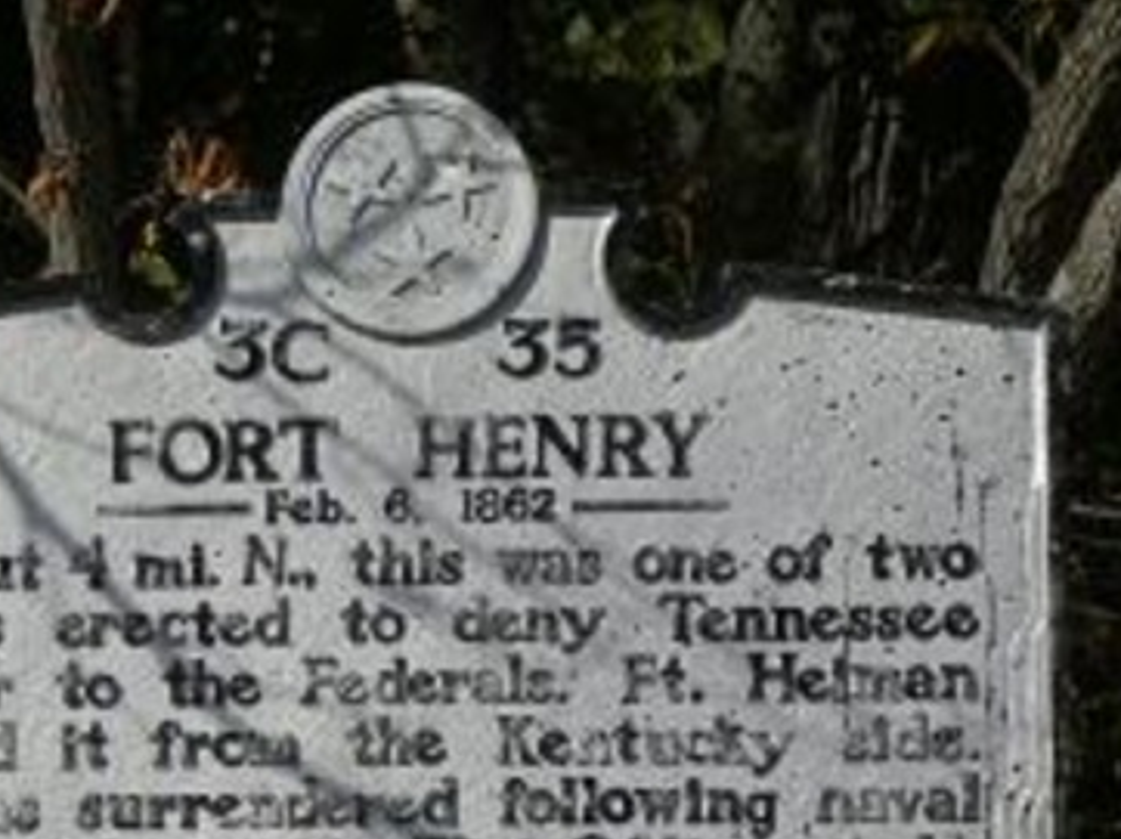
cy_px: 732
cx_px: 362
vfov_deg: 5.4
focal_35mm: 276
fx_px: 8932
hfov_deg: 7.2
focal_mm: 32.5
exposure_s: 1/500
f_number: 6
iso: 80
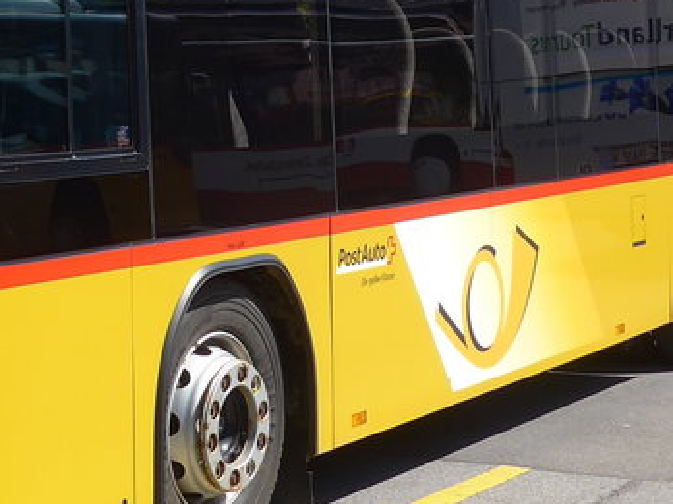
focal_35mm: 100
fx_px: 1944
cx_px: 12
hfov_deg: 19.1
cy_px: 6
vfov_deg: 14.6
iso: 80
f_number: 2.8
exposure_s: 1/1300
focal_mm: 6
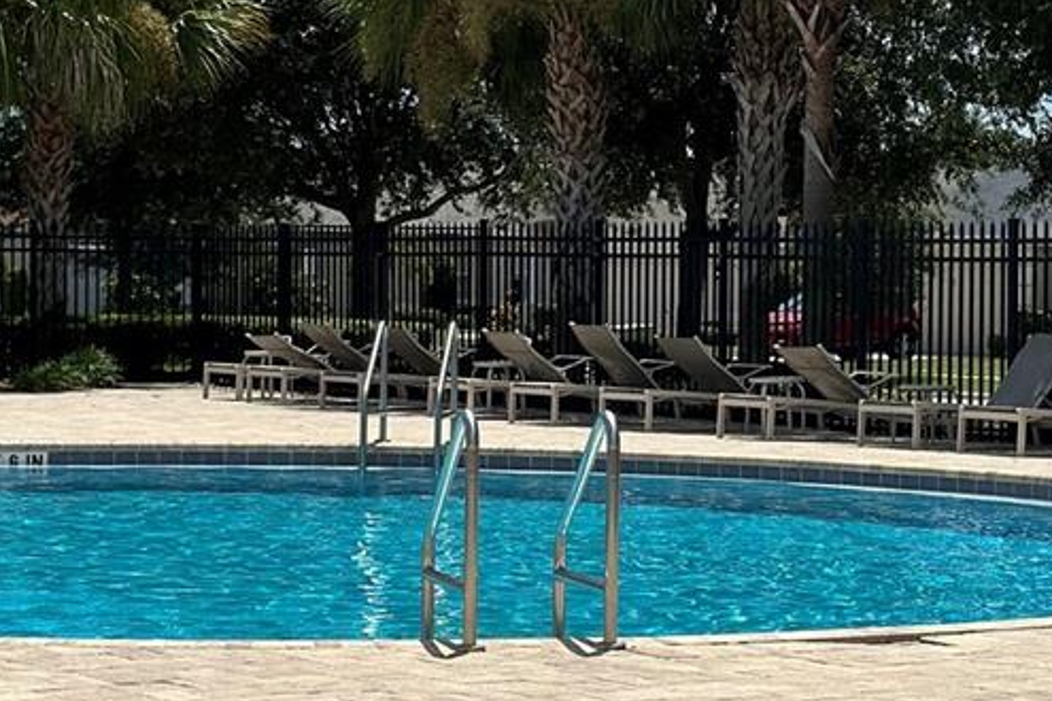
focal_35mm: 121
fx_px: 3536
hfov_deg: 16.9
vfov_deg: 11.3
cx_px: 508
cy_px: 338
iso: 100
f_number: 1.78
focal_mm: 6.86
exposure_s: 1/10870
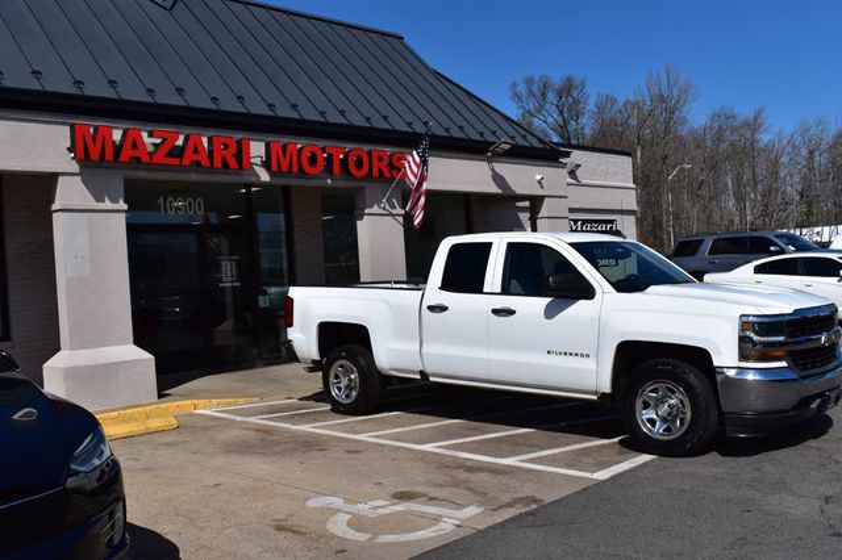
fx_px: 842
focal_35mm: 36
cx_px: 421
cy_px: 280
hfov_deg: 53.2
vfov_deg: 36.8
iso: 200
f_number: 11
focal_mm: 24
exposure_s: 1/640
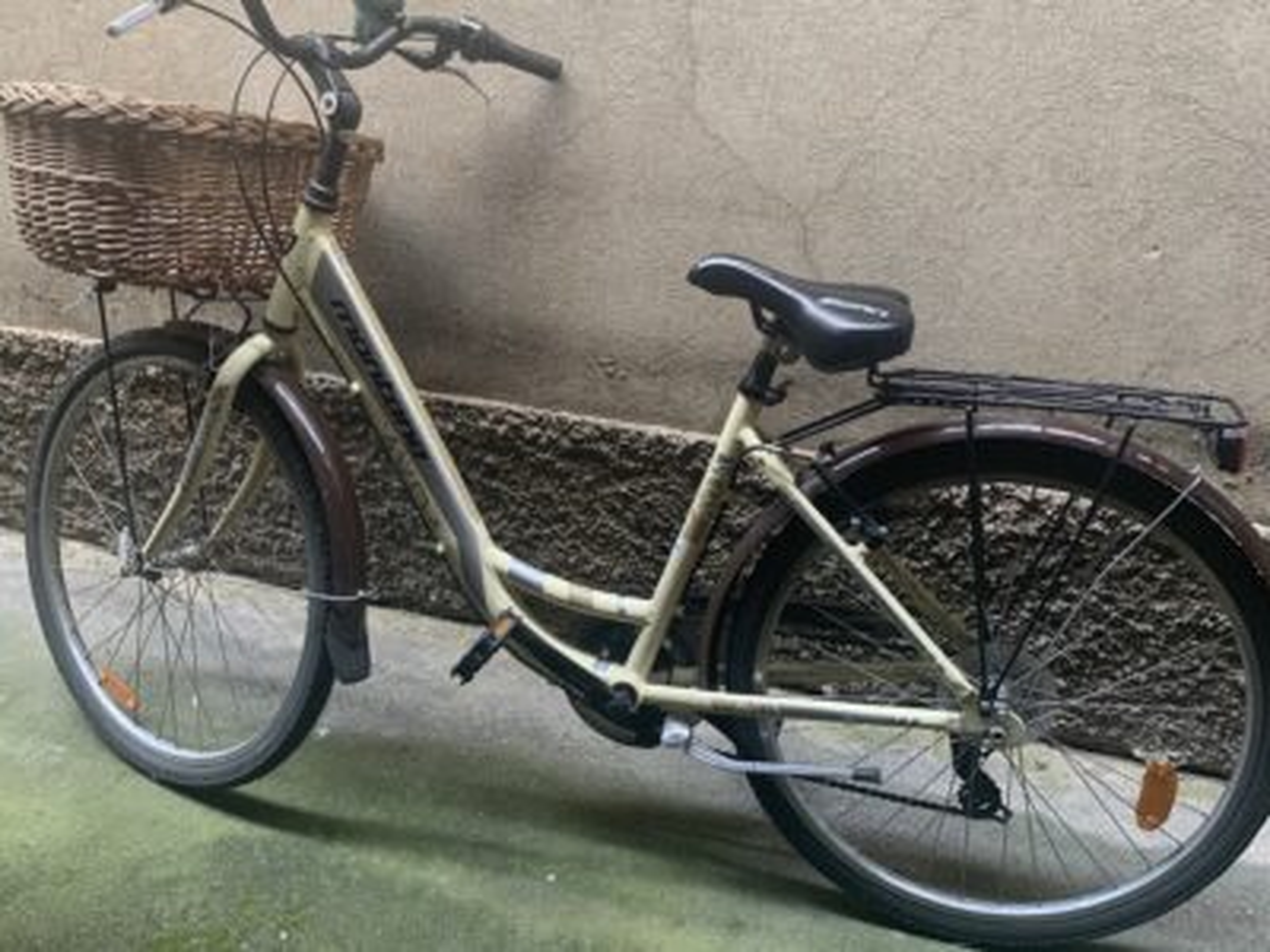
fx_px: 954
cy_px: 476
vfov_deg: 53.1
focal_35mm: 26
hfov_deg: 67.3
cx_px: 635
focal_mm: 4.25
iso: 125
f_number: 1.8
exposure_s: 1/60
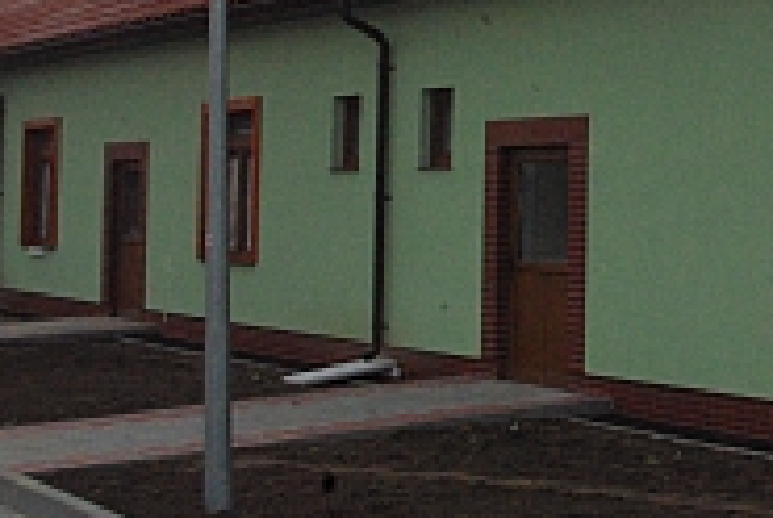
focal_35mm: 70
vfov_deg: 19.5
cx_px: 836
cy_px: 182
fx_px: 1505
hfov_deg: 26.7
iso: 1600
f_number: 22
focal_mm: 18
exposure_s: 1/180
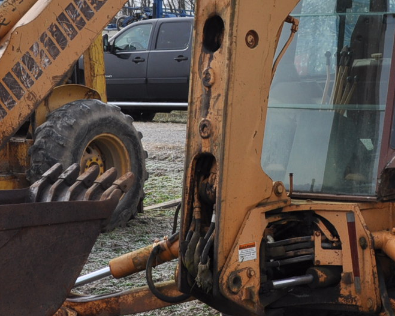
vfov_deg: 12.9
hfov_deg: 16.1
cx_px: 301
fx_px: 1391
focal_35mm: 119
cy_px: 96
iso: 200
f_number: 8
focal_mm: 26
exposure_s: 1/250
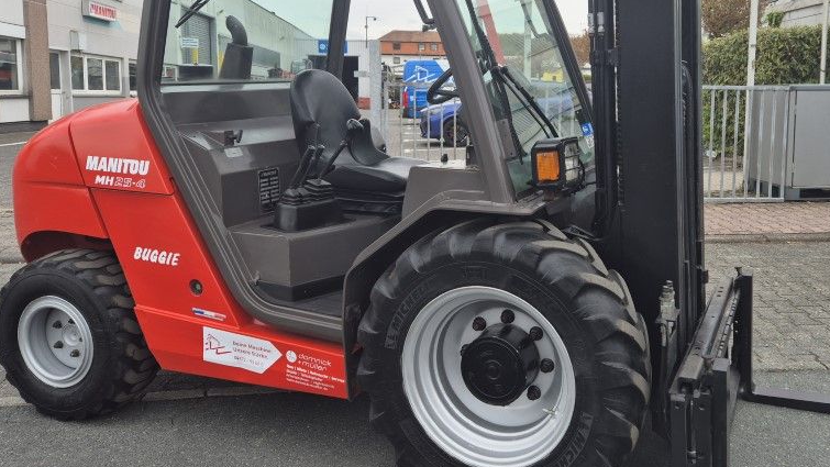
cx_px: 507
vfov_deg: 34.4
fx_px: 748
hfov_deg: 57.5
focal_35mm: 34
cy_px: 156
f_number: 1.8
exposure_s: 1/688
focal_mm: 5.4
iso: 25
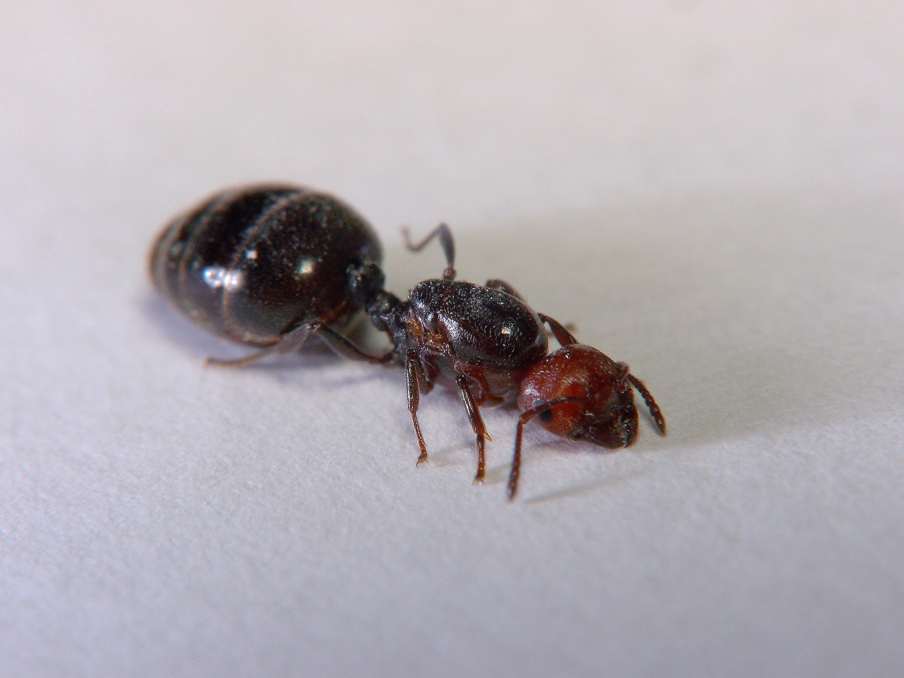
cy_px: 339
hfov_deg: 11.7
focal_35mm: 169
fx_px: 4413
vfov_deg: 8.8
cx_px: 452
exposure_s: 1/20
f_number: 8
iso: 64
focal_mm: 28.1
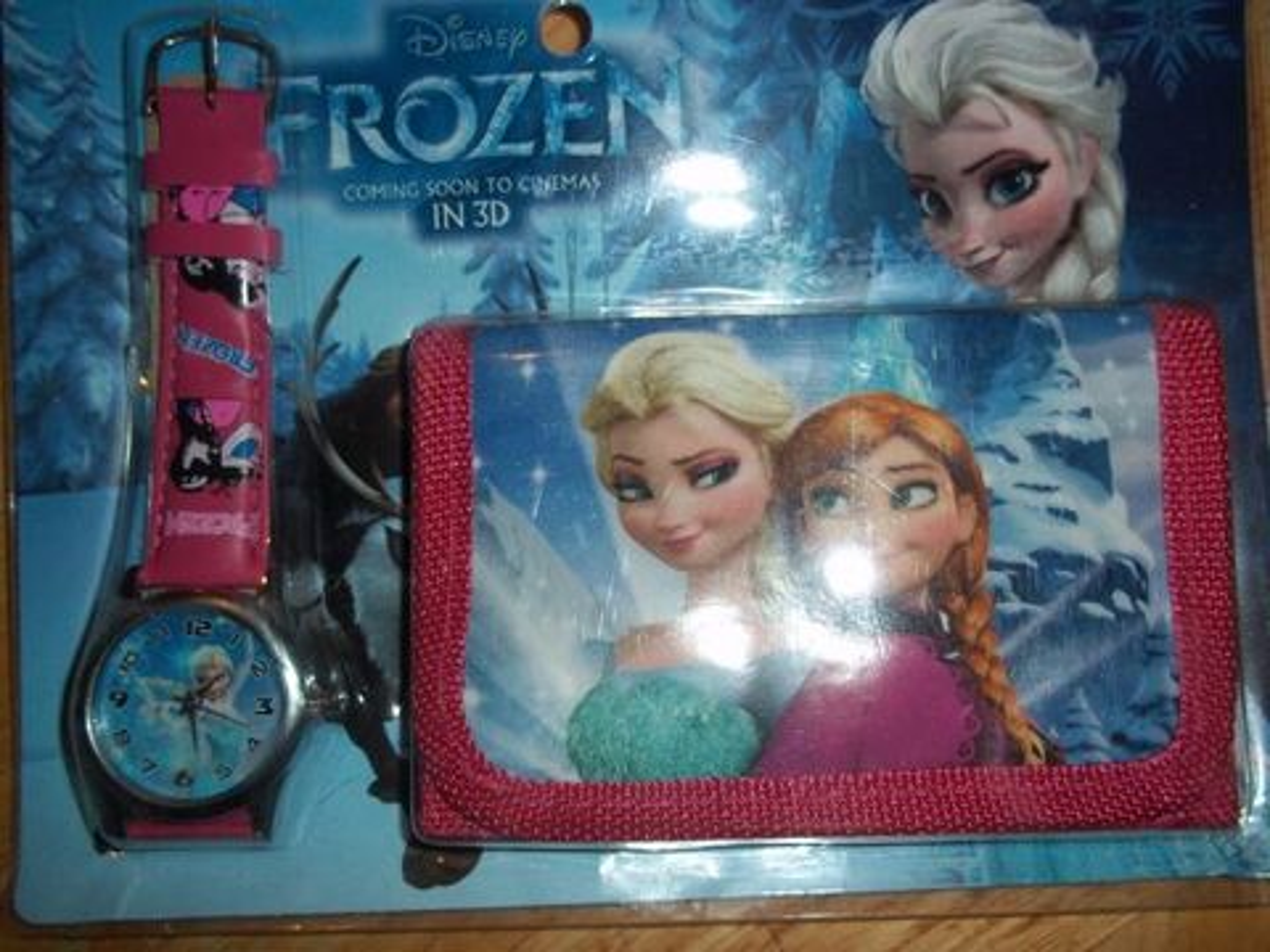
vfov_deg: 39.7
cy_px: 476
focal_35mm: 36
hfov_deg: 51.4
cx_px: 635
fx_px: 1321
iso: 80
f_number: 3.1
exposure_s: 1/30
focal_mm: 6.5
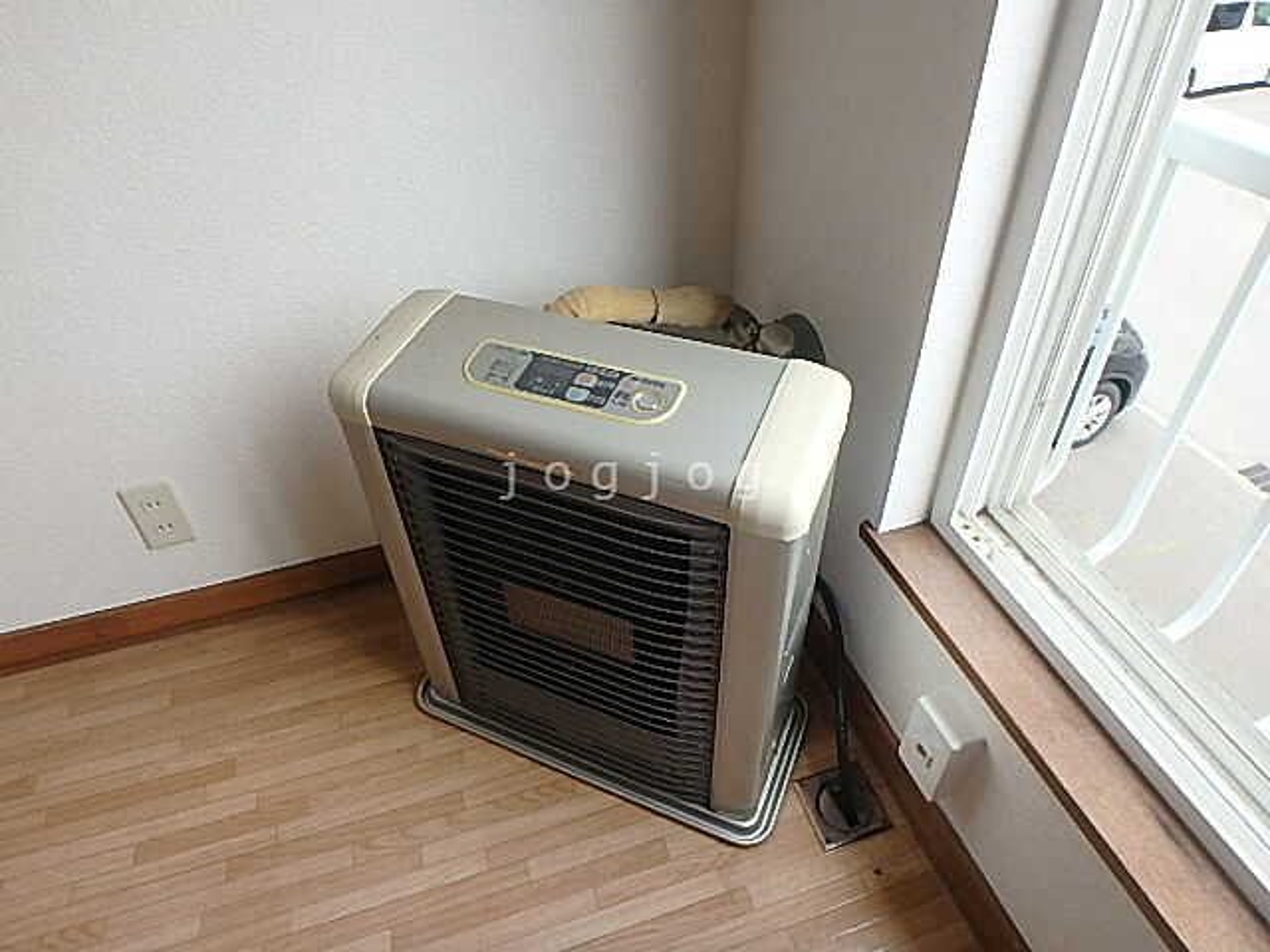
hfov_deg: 79.0
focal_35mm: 21
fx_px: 770
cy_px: 476
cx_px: 635
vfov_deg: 63.4
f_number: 3.5
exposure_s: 1/125
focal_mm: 3.7
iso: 125
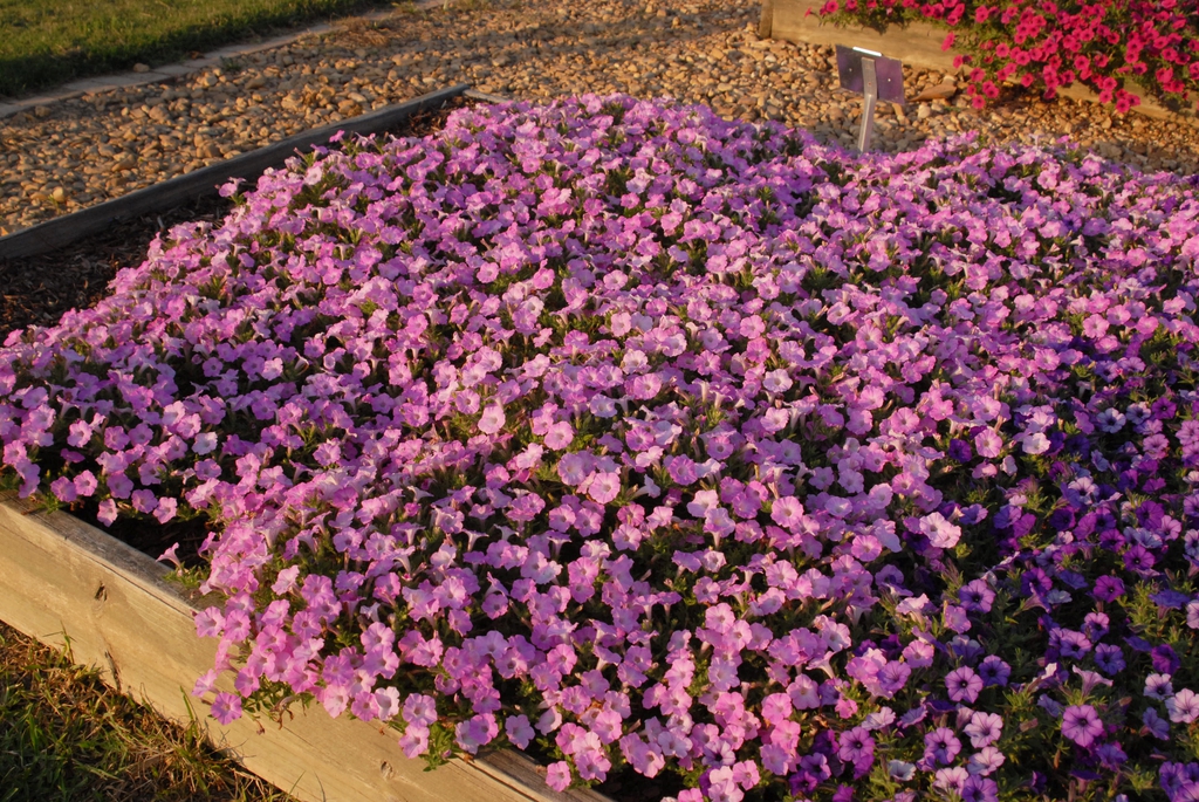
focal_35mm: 42
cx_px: 600
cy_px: 401
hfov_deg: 46.4
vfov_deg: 32.0
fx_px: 1400
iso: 400
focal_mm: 28
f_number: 8
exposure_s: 1/250
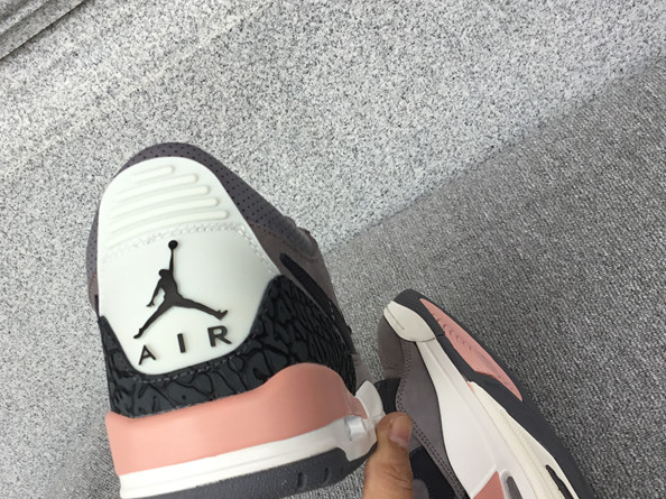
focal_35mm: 47
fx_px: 904
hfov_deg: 40.4
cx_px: 292
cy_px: 293
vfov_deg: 30.8
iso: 40
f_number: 2.4
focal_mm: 3.3
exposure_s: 1/120
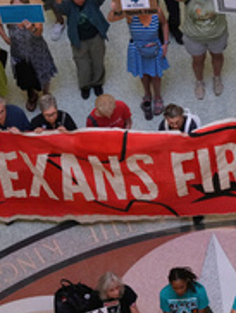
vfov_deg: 10.5
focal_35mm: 189
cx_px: 252
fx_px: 1714
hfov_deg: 7.8
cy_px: 152
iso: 3200
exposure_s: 1/125
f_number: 2.8
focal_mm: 70
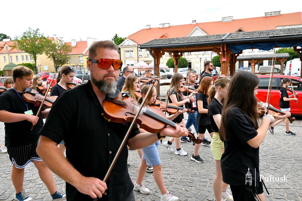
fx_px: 206
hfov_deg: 72.6
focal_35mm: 24
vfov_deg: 52.2
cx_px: 151
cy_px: 100
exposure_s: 1/250
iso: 125
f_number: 5.6
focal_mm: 24.5
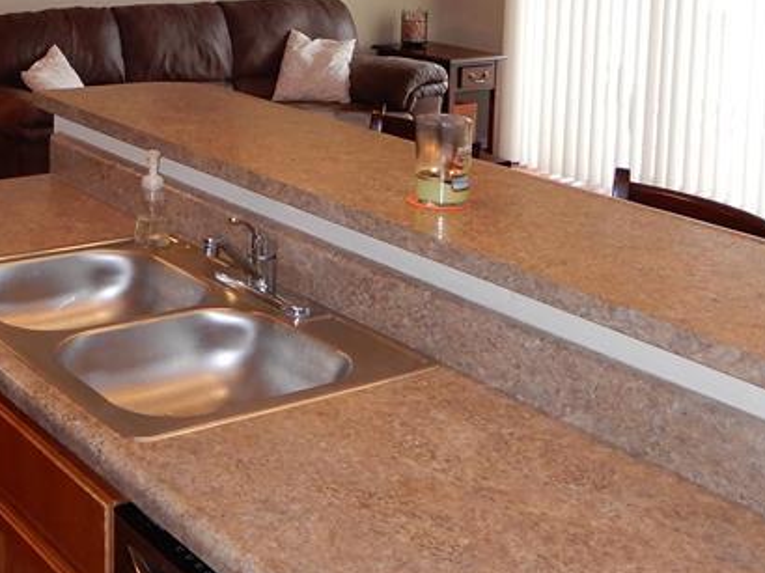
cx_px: 164
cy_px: -6
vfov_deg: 23.3
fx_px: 1325
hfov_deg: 31.5
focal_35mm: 60
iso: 220
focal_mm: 4.3
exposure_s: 1/30
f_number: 3.4
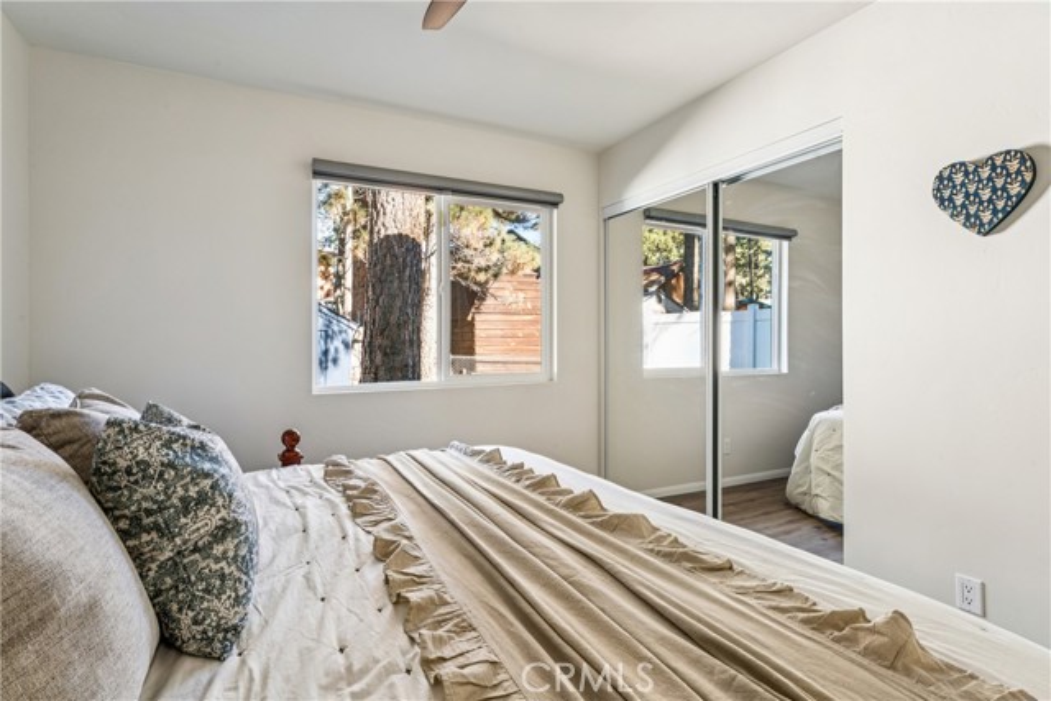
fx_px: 511
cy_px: 350
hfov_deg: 91.6
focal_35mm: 18
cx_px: 526
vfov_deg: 68.9
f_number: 13
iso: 100
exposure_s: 1/1.25
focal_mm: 17.5
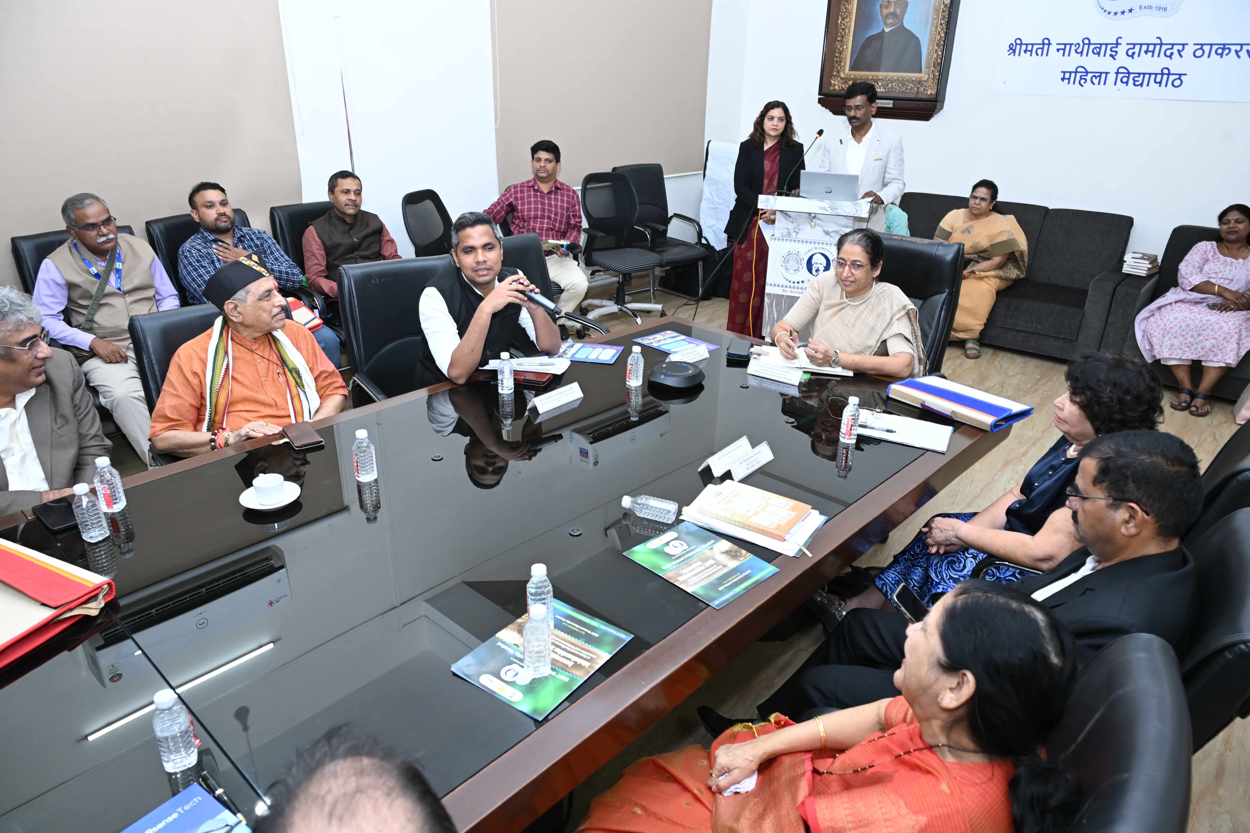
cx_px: 625
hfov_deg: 73.7
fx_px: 833
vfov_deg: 53.1
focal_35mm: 24
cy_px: 416
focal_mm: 24
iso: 2000
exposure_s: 1/100
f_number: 5.6
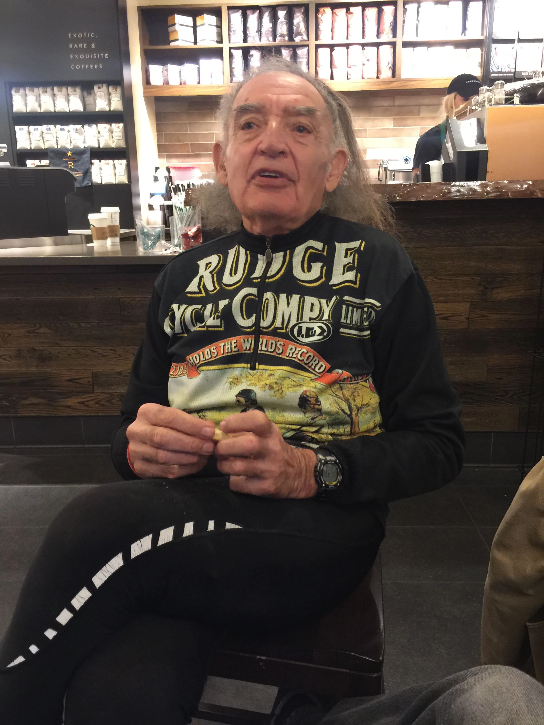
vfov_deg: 61.7
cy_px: 362
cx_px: 272
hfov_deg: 48.2
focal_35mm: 29
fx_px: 608
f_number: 2.2
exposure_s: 1/4
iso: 80
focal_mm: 4.15
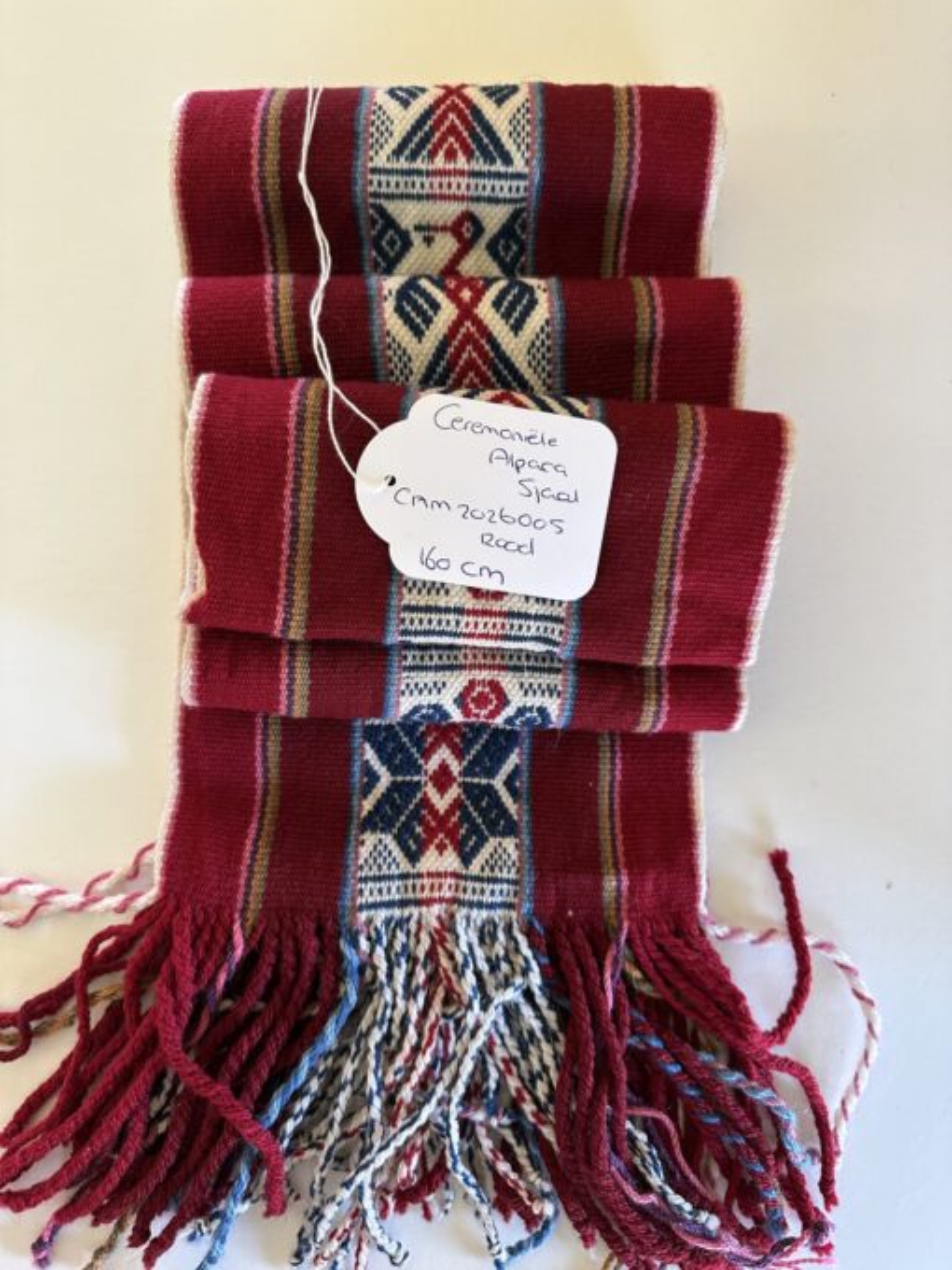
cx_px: 476
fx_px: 880
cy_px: 635
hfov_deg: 56.8
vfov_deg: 71.6
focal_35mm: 24
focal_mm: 6.86
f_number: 1.78
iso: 250
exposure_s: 1/70
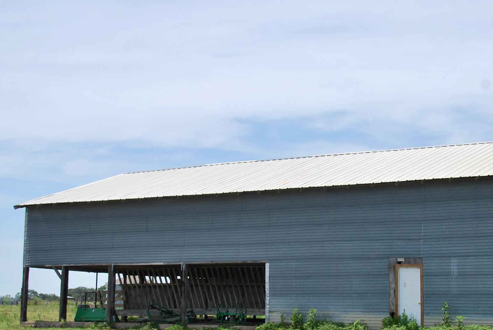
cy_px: 176
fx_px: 959
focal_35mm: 70
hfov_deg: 28.7
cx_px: 319
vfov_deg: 19.5
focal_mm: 32
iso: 100
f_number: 8
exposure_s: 1/250
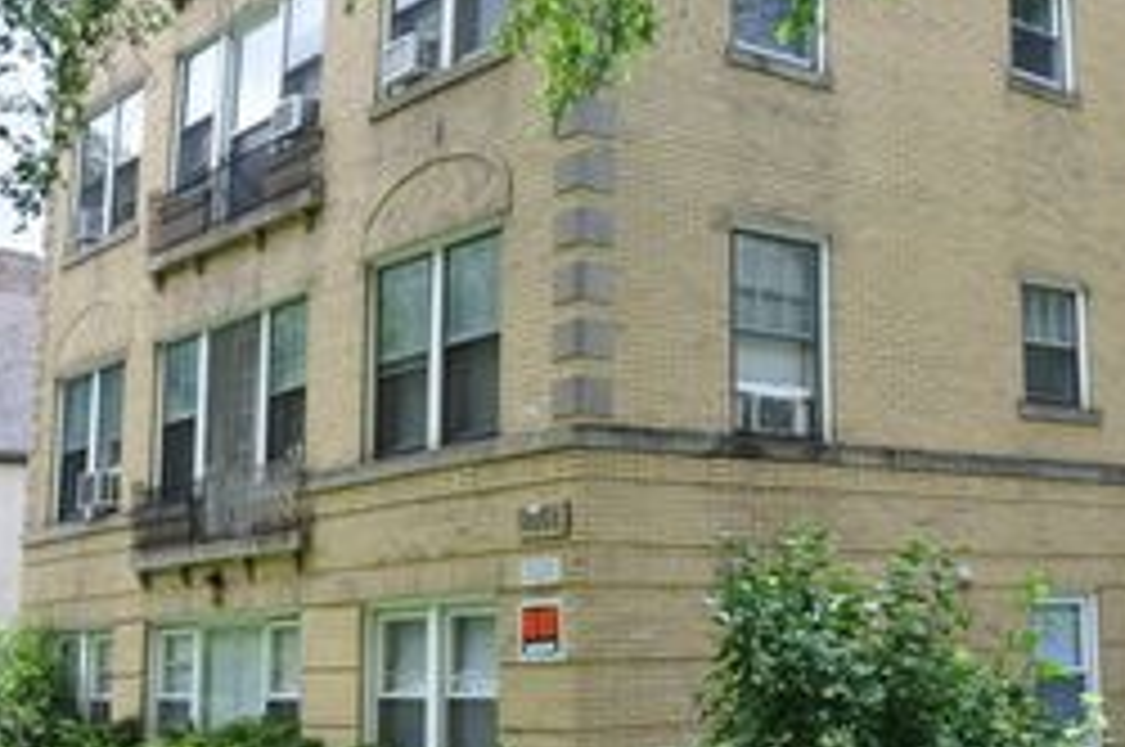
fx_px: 1685
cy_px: 297
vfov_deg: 24.9
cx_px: 1071
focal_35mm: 54
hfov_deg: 34.3
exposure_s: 1/160
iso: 200
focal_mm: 18
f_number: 6.3
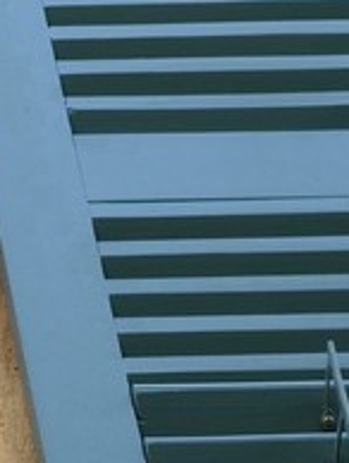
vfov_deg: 6.9
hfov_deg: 4.9
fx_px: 3823
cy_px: 613
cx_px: -818
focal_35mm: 285
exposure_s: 1/160
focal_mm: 36
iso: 200
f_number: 6.3
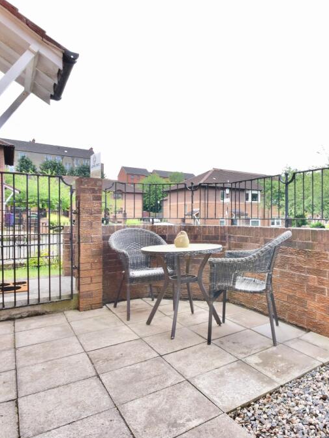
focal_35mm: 22
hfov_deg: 57.7
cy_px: 221
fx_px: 279
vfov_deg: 76.4
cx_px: 250
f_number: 16
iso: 800
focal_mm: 10
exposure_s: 1/125
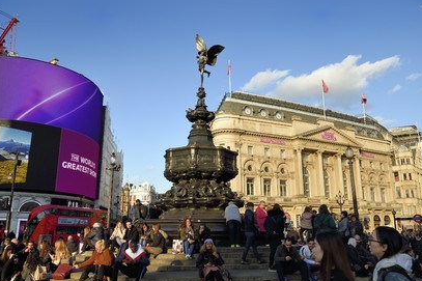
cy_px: 140
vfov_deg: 41.1
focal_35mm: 32
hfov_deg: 58.7
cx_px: 212
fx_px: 375
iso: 200
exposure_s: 1/250
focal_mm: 31
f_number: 10
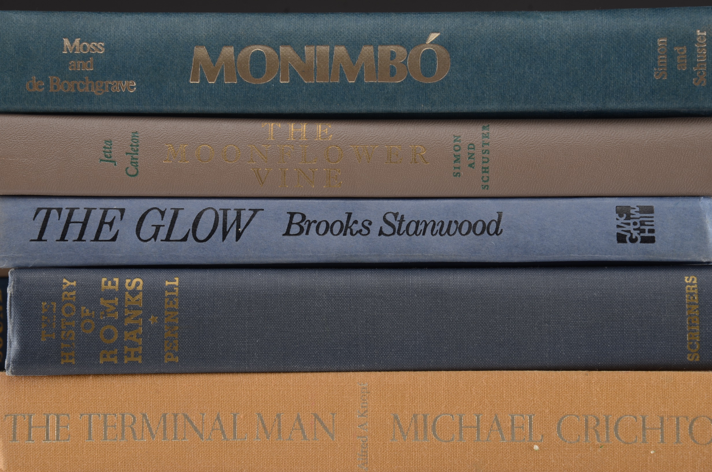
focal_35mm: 120
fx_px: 2368
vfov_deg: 11.4
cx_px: 356
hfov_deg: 17.1
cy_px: 236
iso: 125
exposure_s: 1/80
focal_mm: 80
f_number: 16
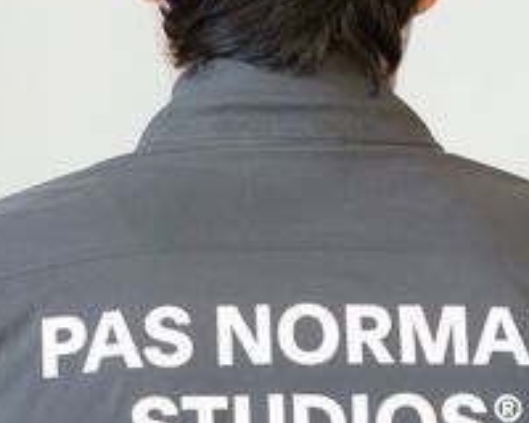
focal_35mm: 94
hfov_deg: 20.4
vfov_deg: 16.3
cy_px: 319
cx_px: 302
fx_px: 1472
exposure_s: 1/125
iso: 800
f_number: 4.5
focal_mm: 50
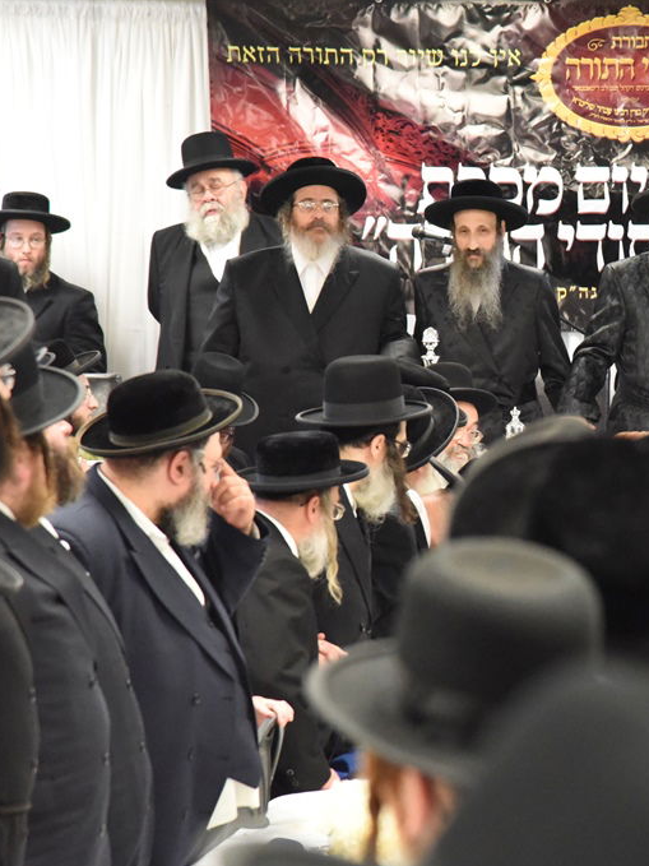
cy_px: 433
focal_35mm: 174
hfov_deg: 8.5
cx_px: 584
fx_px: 4351
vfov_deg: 11.4
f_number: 5.6
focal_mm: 120
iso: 11400
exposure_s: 1/250
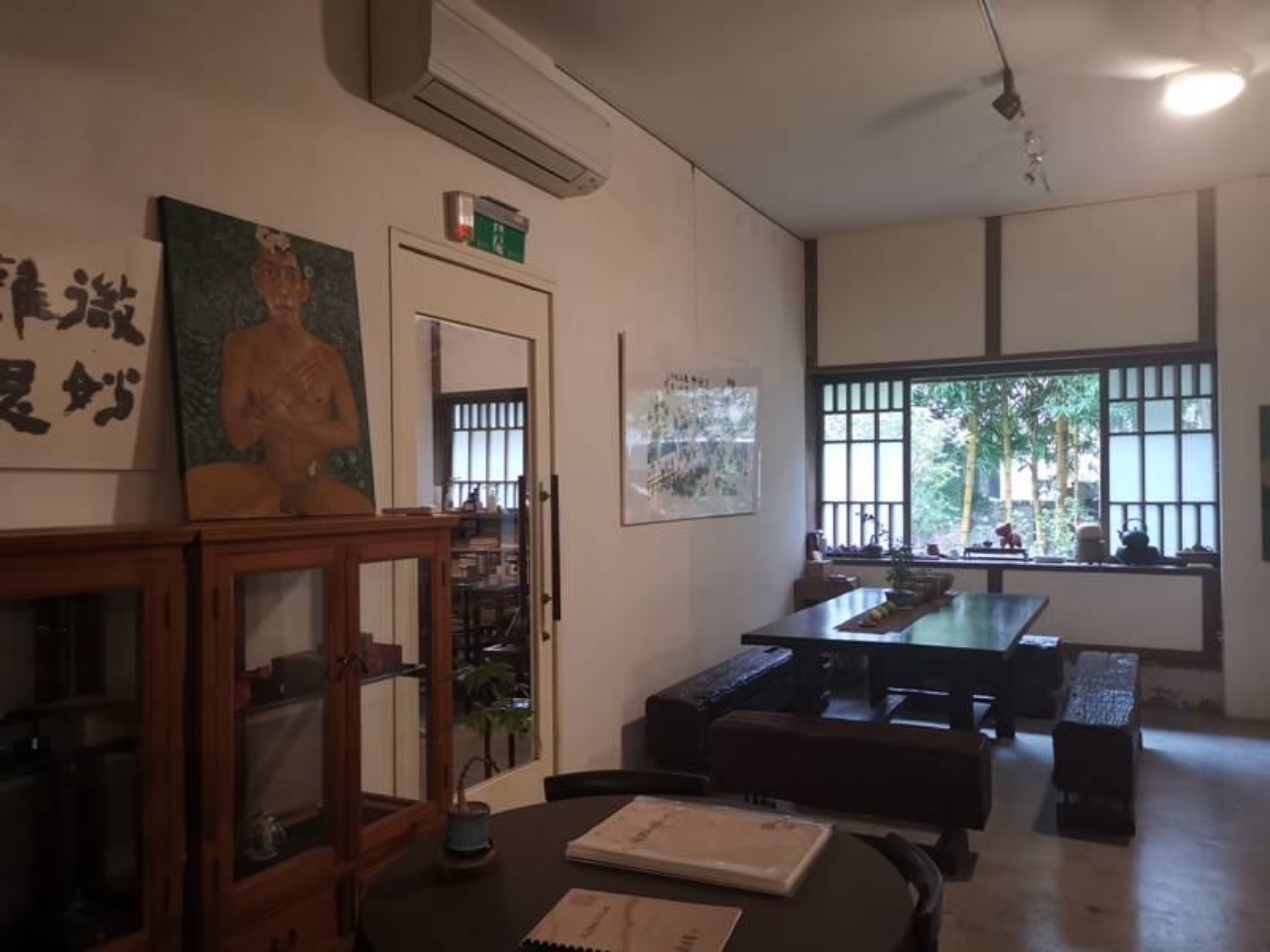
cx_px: 635
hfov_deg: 65.3
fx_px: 991
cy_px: 476
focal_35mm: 27
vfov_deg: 51.4
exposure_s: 1/30
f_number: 1.8
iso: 400
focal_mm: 5.58
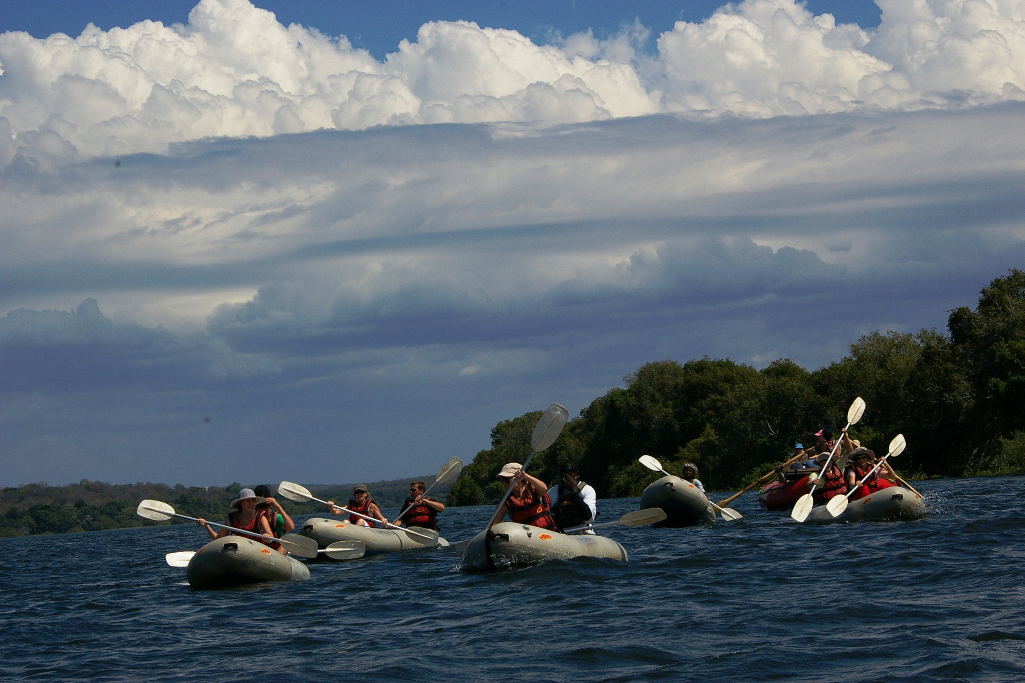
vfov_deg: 13.4
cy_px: 342
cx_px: 512
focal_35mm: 102
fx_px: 2904
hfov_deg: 20.0
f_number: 19
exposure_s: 1/750
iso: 400
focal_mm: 68
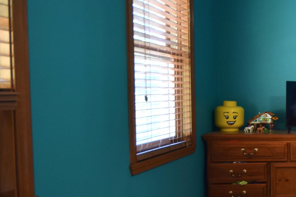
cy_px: 122
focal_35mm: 50
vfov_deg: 27.2
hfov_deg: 28.0
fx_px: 407
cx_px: 436
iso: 200
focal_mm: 11
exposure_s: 1/5
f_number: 6.3
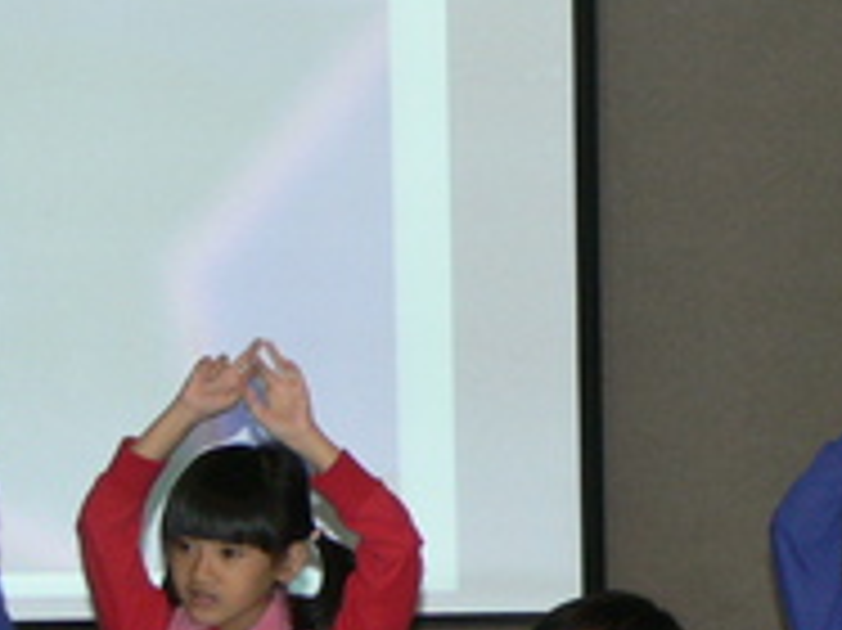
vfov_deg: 9.4
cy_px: 630
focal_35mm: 157
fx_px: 3816
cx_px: 1031
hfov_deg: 12.3
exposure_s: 1/30
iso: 125
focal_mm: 9.3
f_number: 3.2
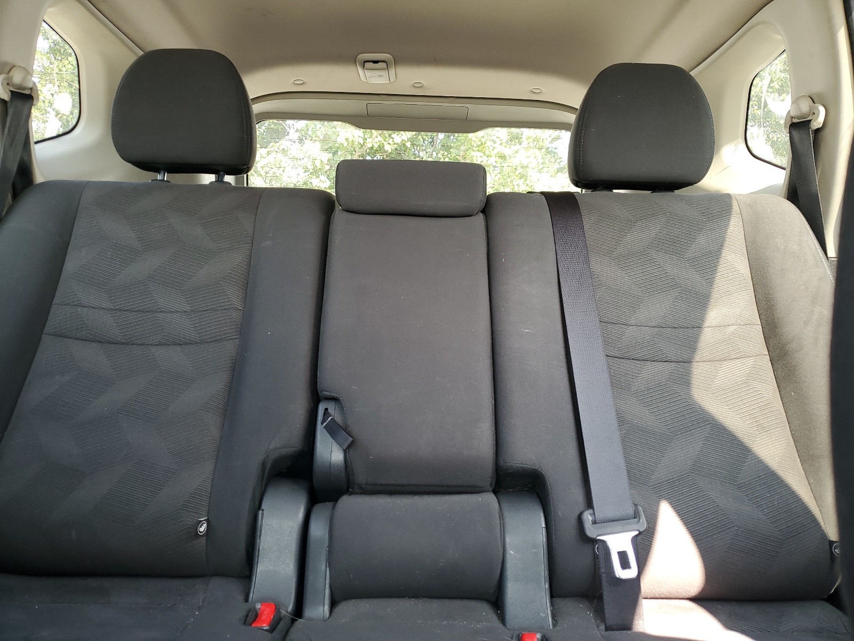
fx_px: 641
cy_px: 320
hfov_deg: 67.3
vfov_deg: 53.1
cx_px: 427
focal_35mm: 26
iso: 55
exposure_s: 1/60.2
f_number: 1.5
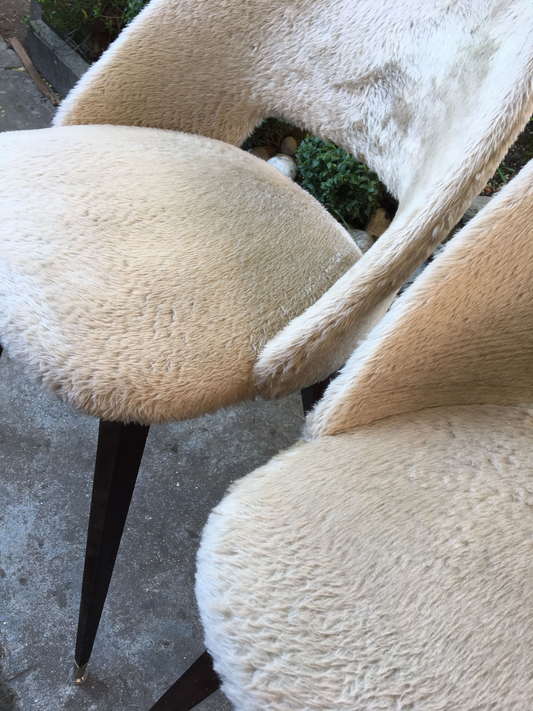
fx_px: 595
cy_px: 356
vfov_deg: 61.7
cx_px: 266
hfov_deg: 48.2
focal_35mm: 29
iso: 25
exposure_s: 1/50
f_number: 2.2
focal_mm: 4.15
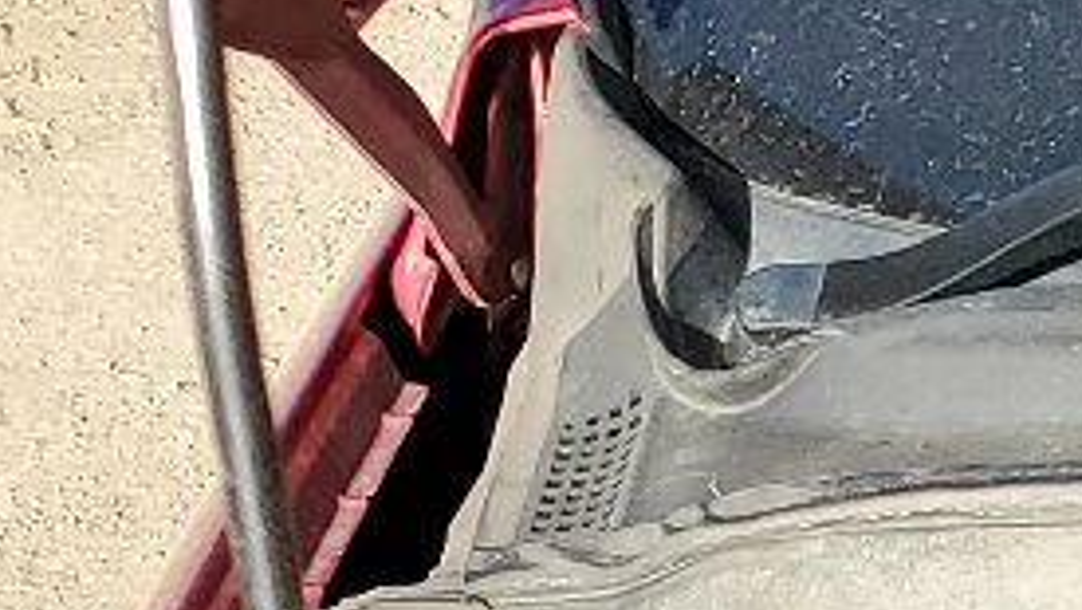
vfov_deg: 6.9
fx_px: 4736
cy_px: 1574
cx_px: 2746
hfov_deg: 10.7
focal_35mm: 165
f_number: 1.5
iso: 50
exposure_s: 1/909
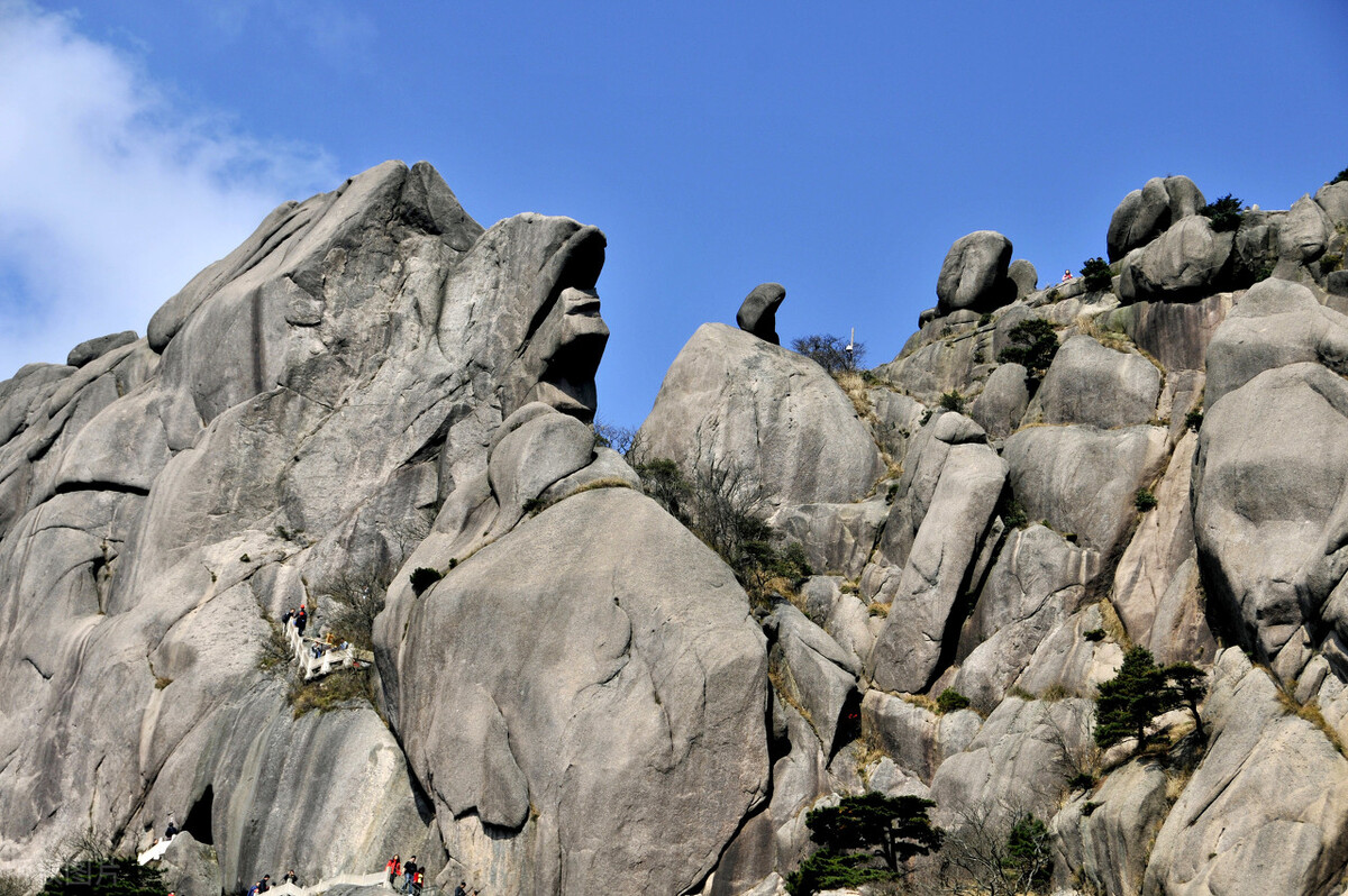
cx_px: 674
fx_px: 3087
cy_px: 448
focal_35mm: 82
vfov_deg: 16.5
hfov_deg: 24.6
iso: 200
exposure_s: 1/1250
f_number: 6.3
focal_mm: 55
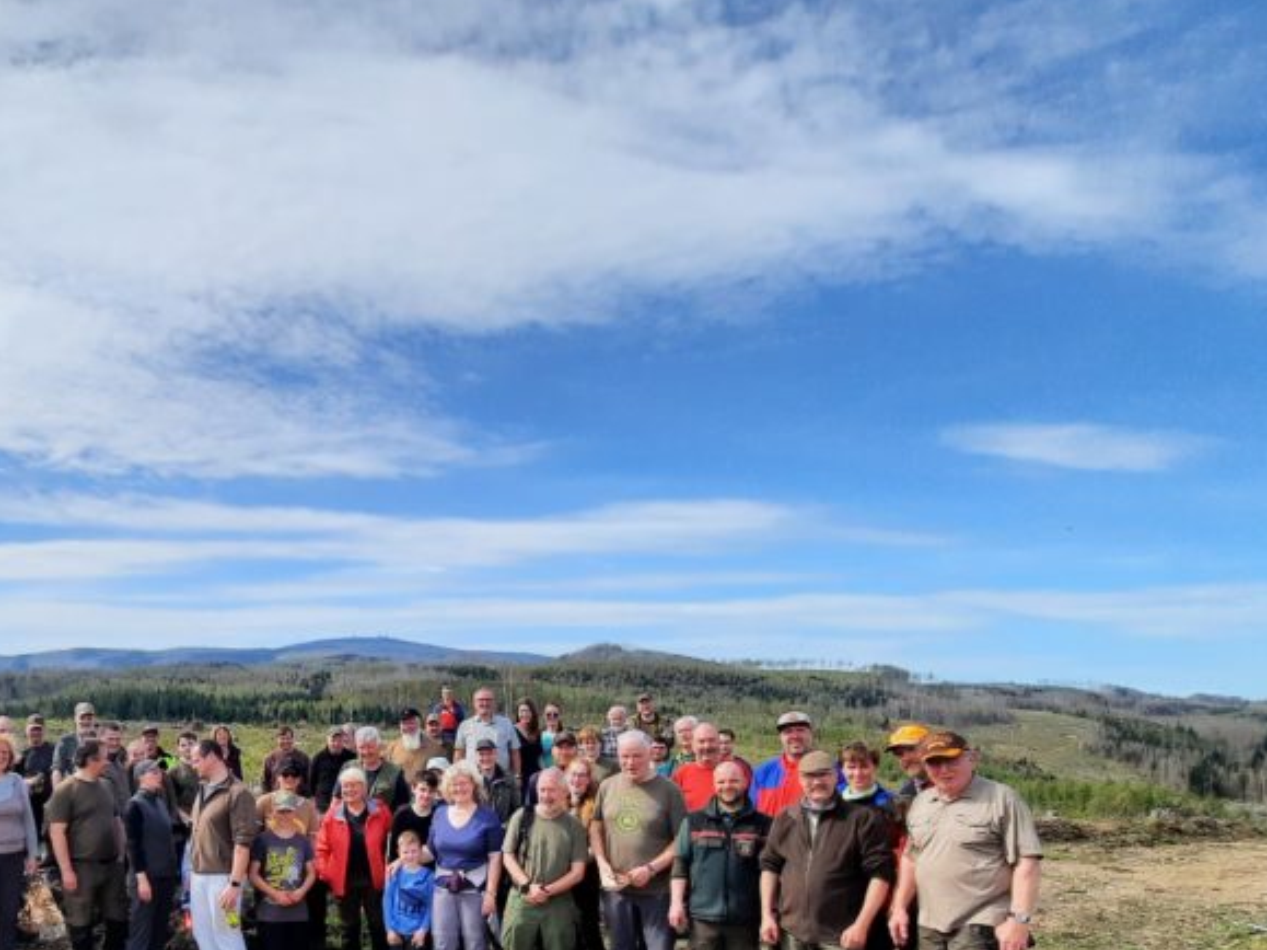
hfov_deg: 69.8
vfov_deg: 55.1
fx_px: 842
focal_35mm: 23
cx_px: 341
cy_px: 749
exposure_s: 1/2083
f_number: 2.2
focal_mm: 1.74
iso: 40
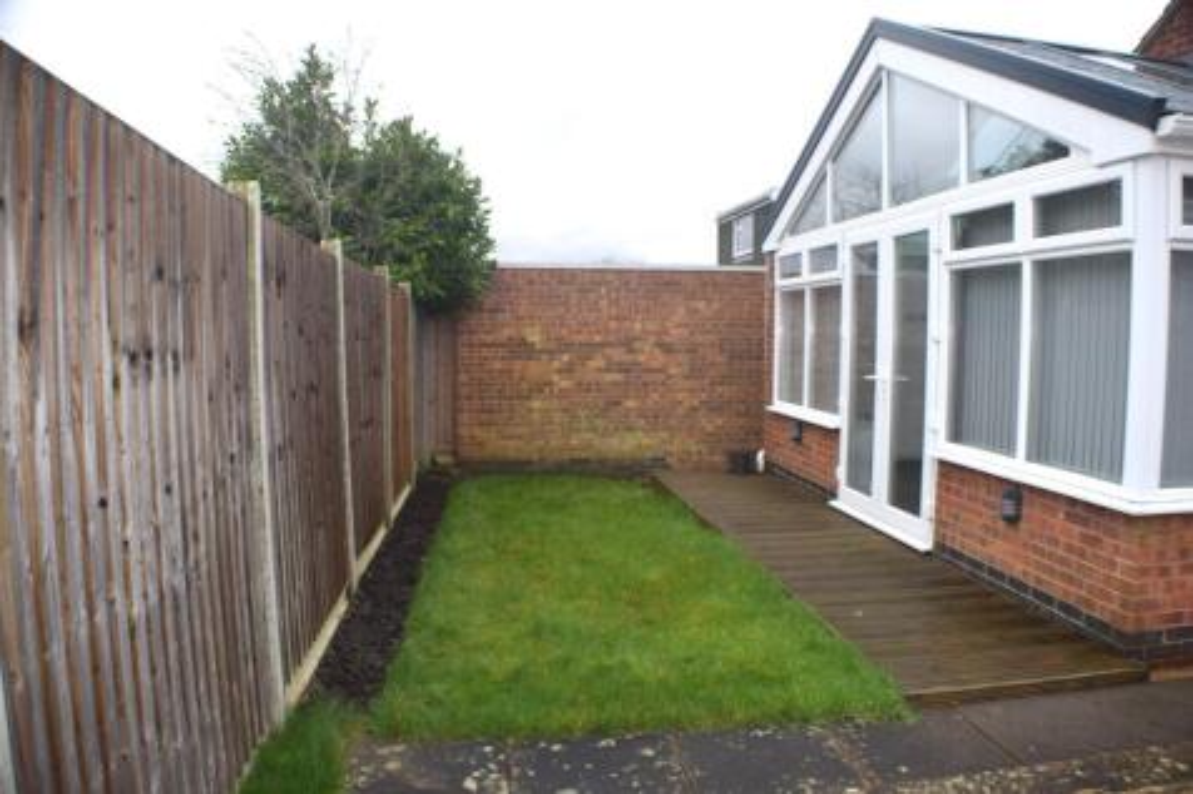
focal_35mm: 33
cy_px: 397
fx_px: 1093
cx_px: 596
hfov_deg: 57.2
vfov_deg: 39.9
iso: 110
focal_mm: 22
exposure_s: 1/125
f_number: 5.6
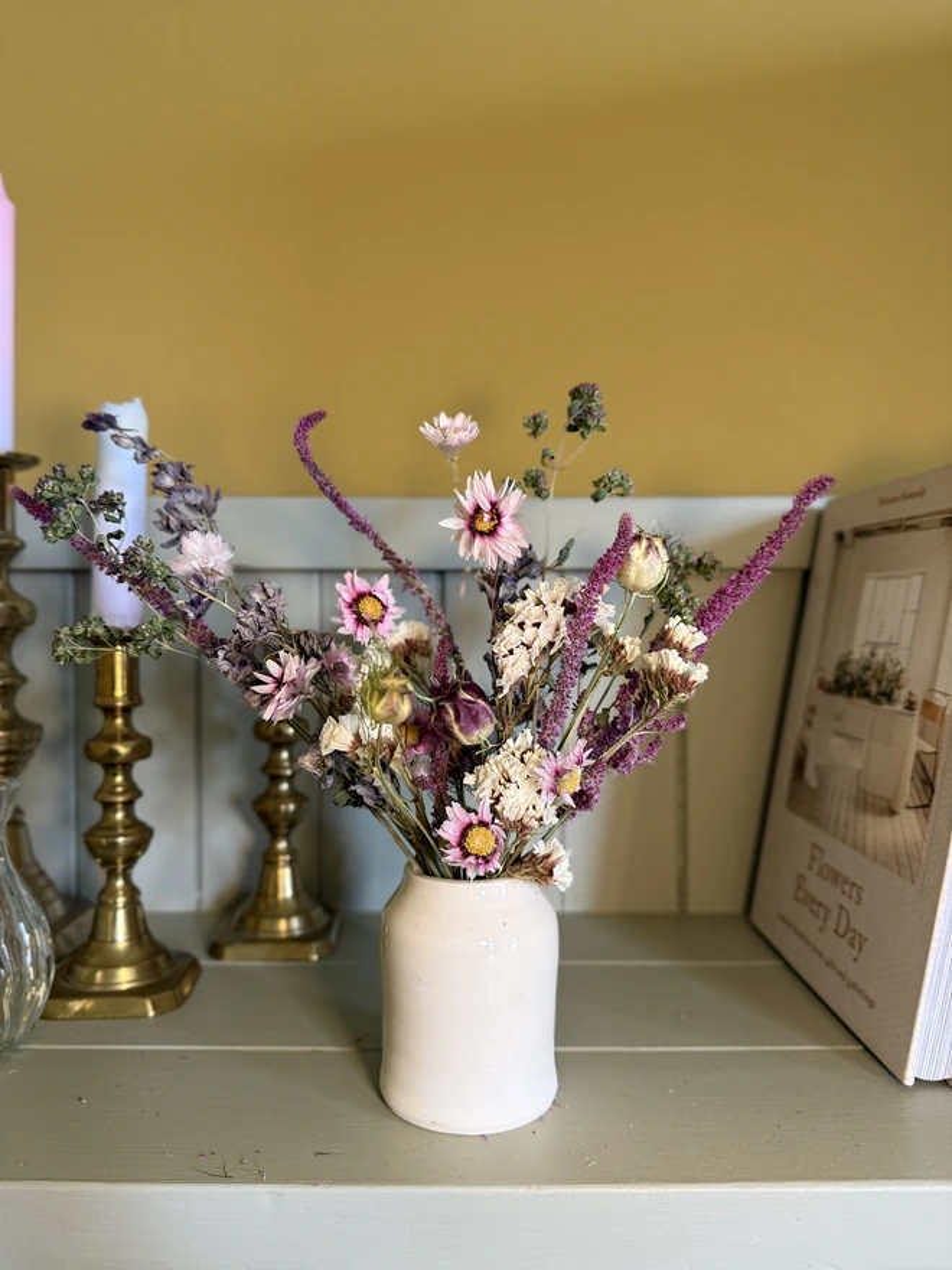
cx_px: 476
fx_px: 880
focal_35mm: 24
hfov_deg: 56.8
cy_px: 635
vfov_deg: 71.6
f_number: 1.78
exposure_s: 1/73
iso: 200
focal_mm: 6.76
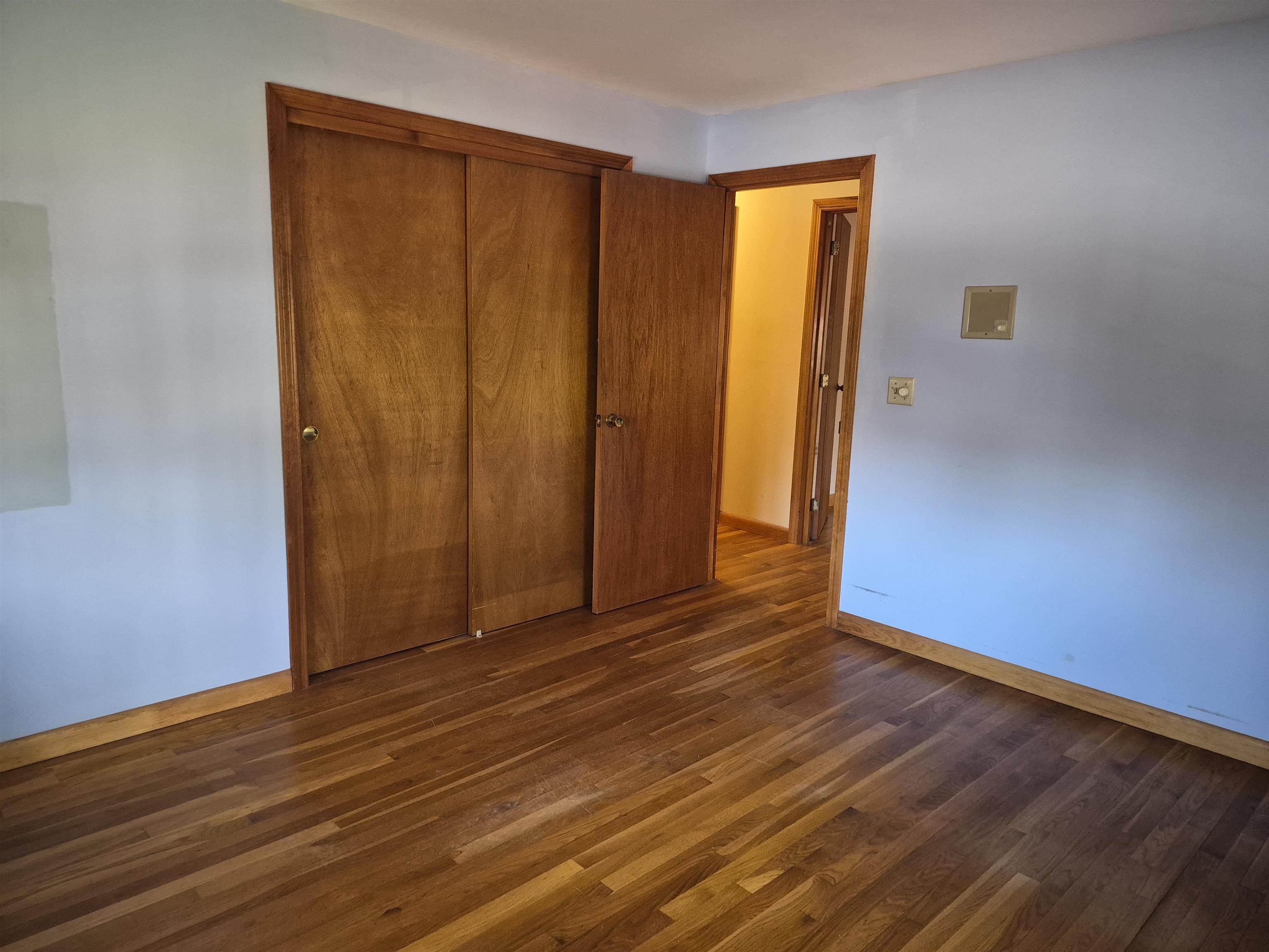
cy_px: 476
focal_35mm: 23
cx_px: 634
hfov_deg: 73.9
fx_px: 843
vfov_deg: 58.9
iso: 1000
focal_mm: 5.4
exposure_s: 1/120
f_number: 1.8
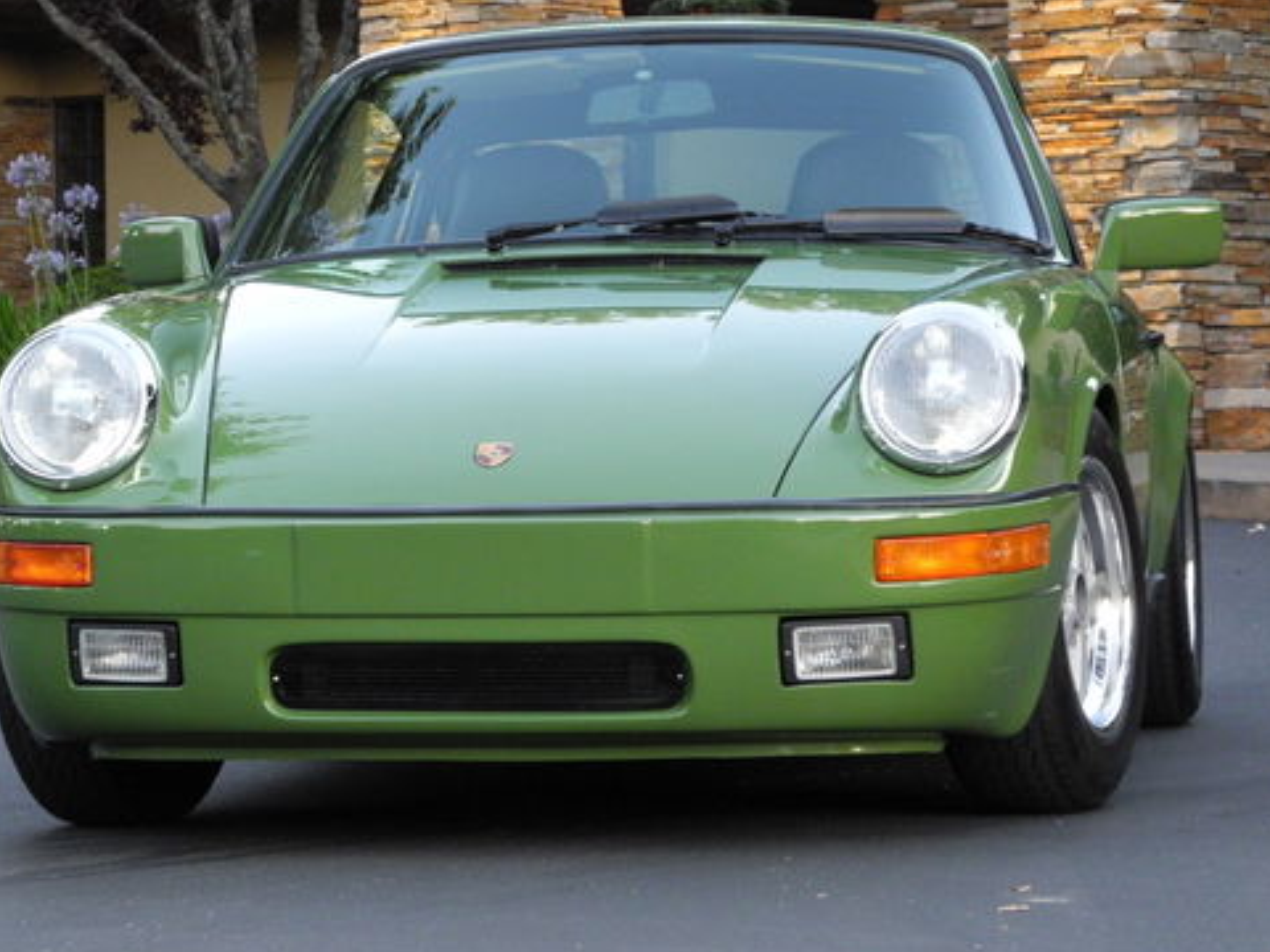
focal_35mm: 168
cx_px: 500
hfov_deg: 11.8
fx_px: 6164
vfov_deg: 8.8
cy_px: 434
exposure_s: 1/8.2
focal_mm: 22.5
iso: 400
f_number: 4.5
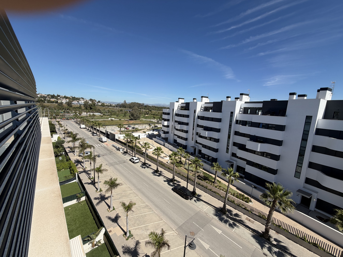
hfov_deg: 102.1
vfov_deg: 85.7
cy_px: 128
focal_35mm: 14
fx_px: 139
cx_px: 172
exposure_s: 1/1050
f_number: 2.2
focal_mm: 2.22
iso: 20
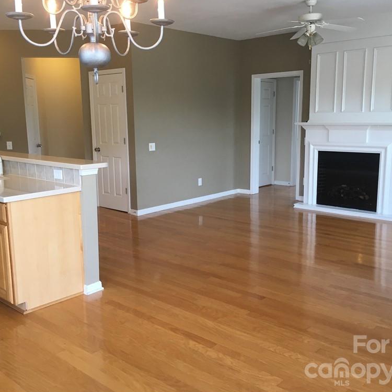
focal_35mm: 35
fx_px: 448
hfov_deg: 47.2
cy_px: 195
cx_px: 192
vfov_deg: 47.2
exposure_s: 1/30
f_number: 2.2
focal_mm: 4.15
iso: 32
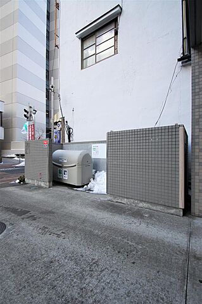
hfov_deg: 77.2
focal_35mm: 15
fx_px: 127
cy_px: 152
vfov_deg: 100.4
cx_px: 101
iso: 100
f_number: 5.6
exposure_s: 1/80
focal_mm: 10
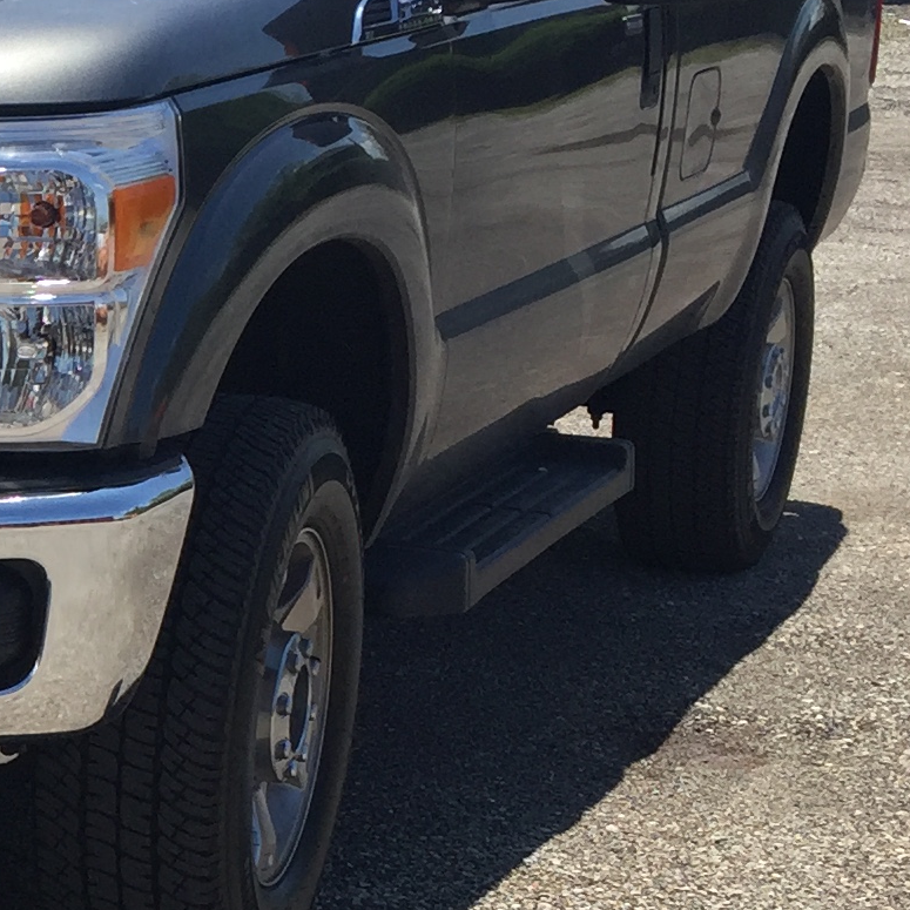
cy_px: 727
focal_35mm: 108
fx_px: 3212
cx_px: -670
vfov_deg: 16.0
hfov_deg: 14.4
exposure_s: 1/1582
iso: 32
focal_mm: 4.15
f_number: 2.2
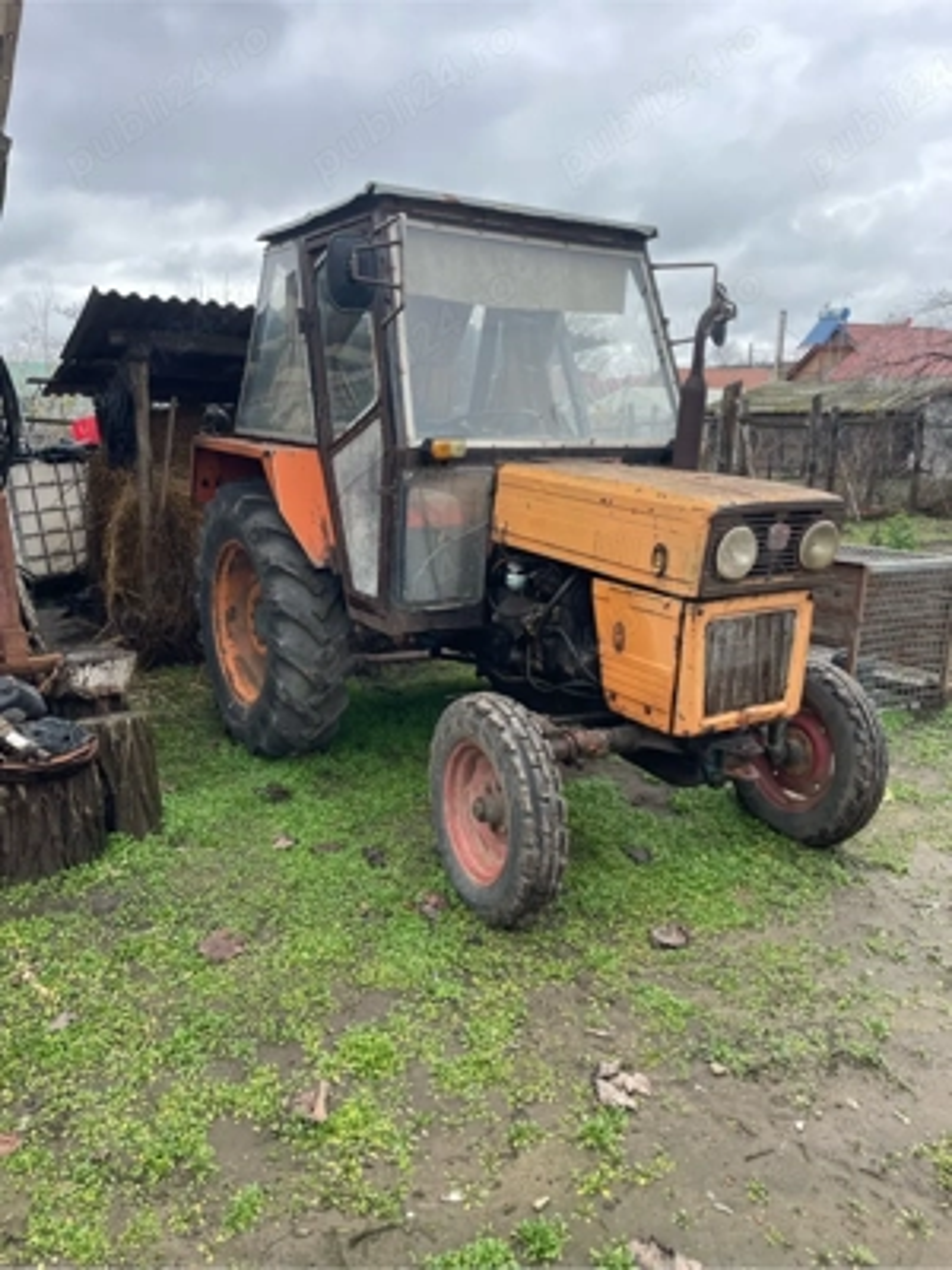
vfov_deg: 67.3
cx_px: 476
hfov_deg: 53.1
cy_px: 635
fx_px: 953
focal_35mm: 26
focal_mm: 4.2
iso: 32
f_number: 1.6
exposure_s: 1/171
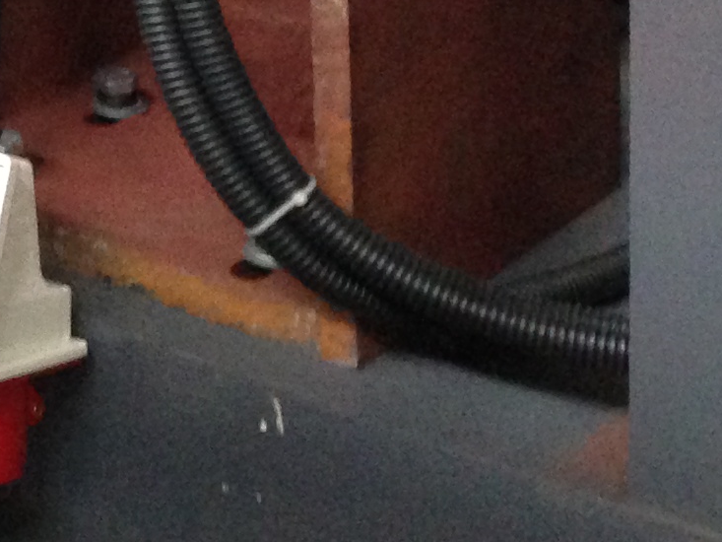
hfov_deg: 11.6
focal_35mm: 147
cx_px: -850
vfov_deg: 9.4
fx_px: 3067
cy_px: -570
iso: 320
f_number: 2.4
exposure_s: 1/20
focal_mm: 4.12
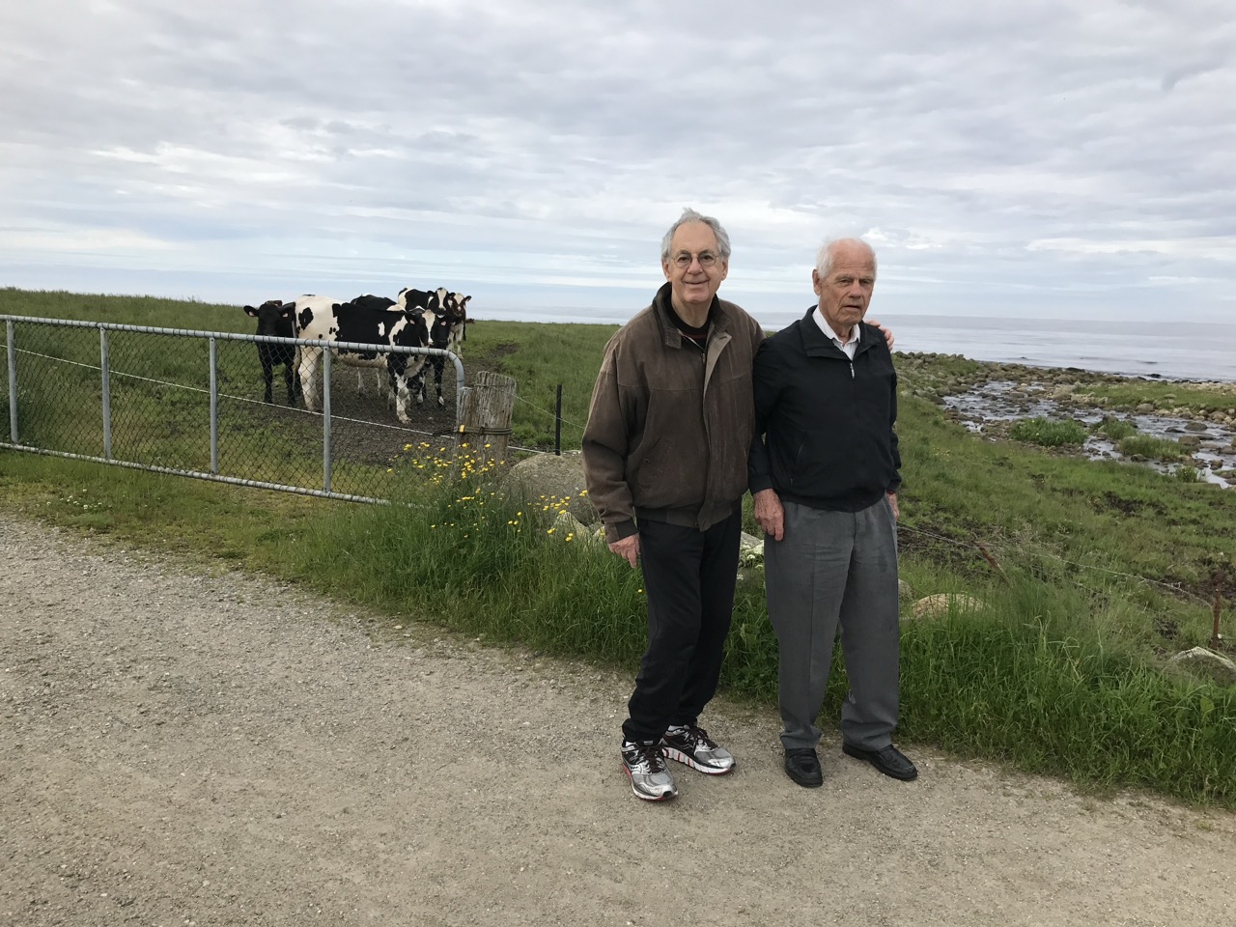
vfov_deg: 49.7
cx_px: 618
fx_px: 1000
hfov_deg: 63.4
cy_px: 464
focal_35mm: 28
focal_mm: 3.99
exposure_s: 1/1953
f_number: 1.8
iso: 20
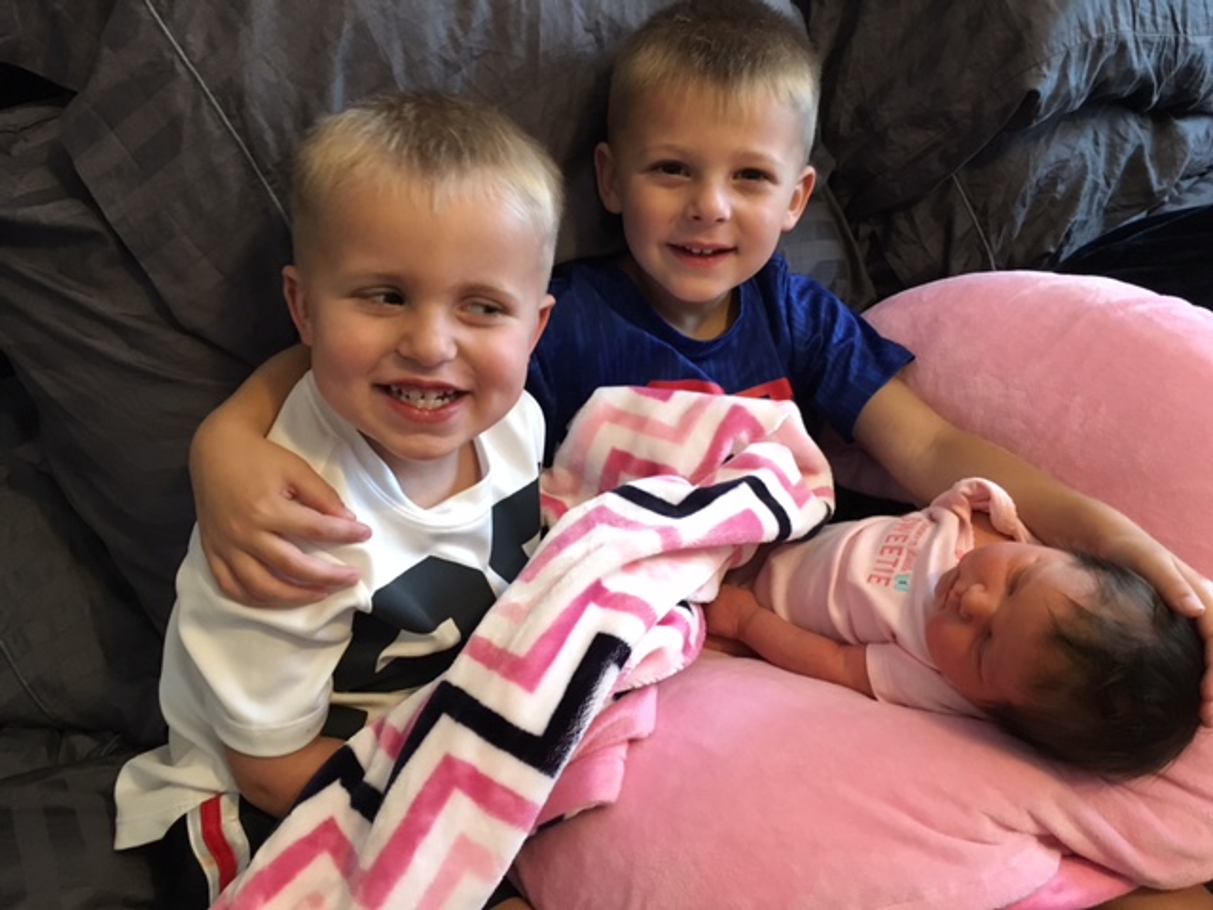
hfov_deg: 61.7
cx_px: 606
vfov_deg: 48.2
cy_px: 455
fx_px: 1016
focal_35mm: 29
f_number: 2.2
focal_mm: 4.15
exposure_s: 1/15
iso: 400
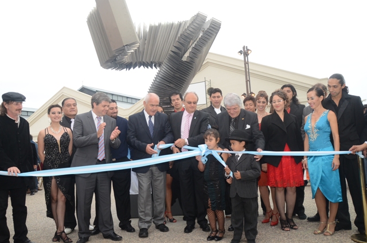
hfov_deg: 67.5
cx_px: 184
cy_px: 122
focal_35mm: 27
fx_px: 275
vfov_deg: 47.7
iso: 1000
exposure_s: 1/250
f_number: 5.6
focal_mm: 18
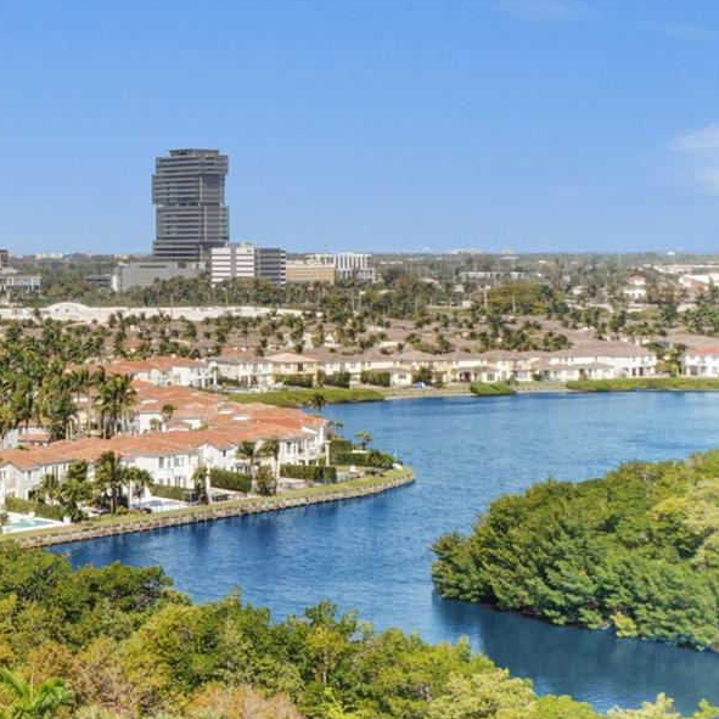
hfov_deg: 24.4
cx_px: 101
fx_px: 1621
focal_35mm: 69
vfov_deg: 24.9
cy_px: 269
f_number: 6.3
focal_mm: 30
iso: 200
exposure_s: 1/200
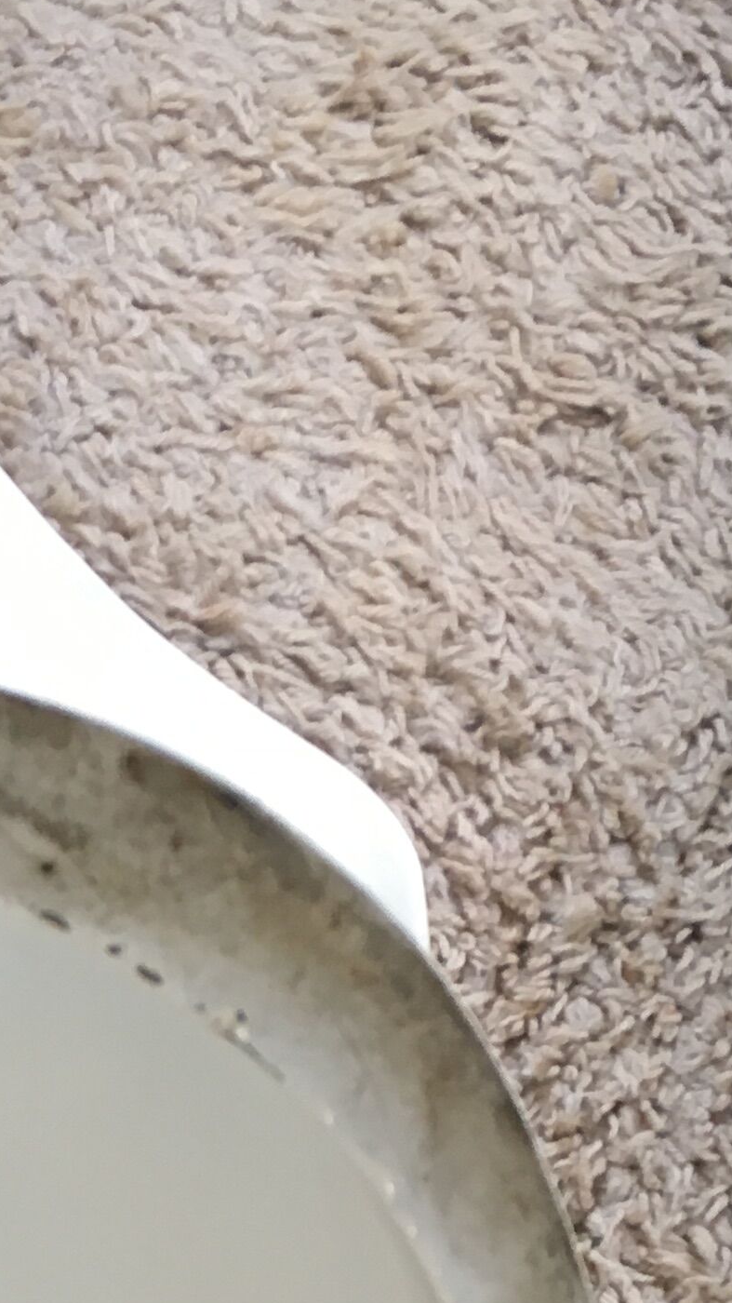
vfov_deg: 21.3
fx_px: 3142
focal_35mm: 91
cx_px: -339
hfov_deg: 12.7
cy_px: 1672
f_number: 2.2
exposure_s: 1/33
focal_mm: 4.15
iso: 100
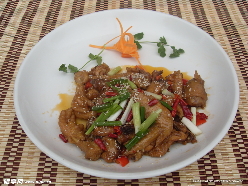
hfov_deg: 50.1
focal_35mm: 37
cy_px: 93
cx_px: 124
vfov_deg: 38.7
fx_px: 265
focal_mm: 6.3
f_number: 7
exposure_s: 1/180
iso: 80
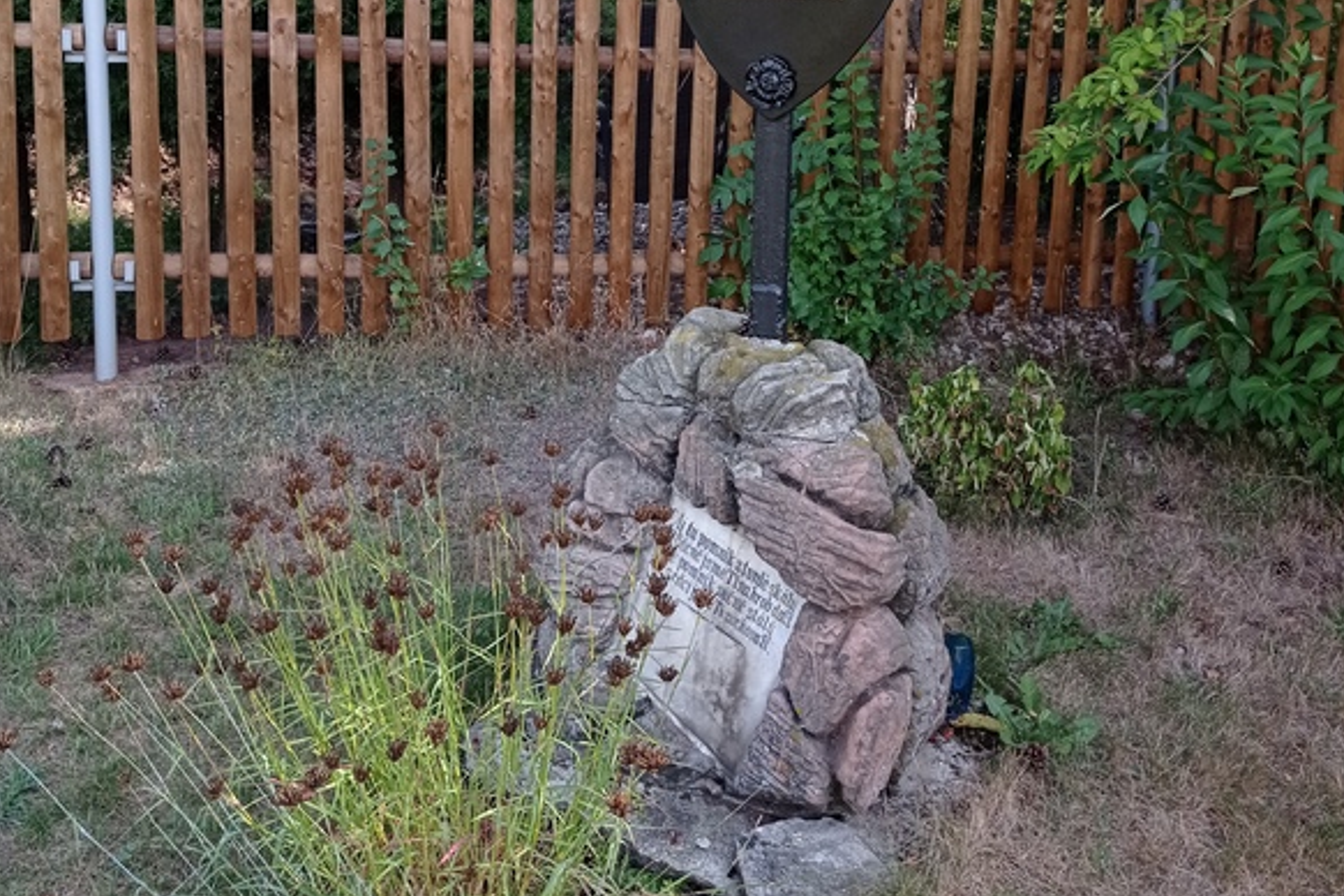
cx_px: 684
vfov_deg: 32.4
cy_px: 173
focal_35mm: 40
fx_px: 1493
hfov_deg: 48.5
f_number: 1.79
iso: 100
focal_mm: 4.74
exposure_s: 1/327
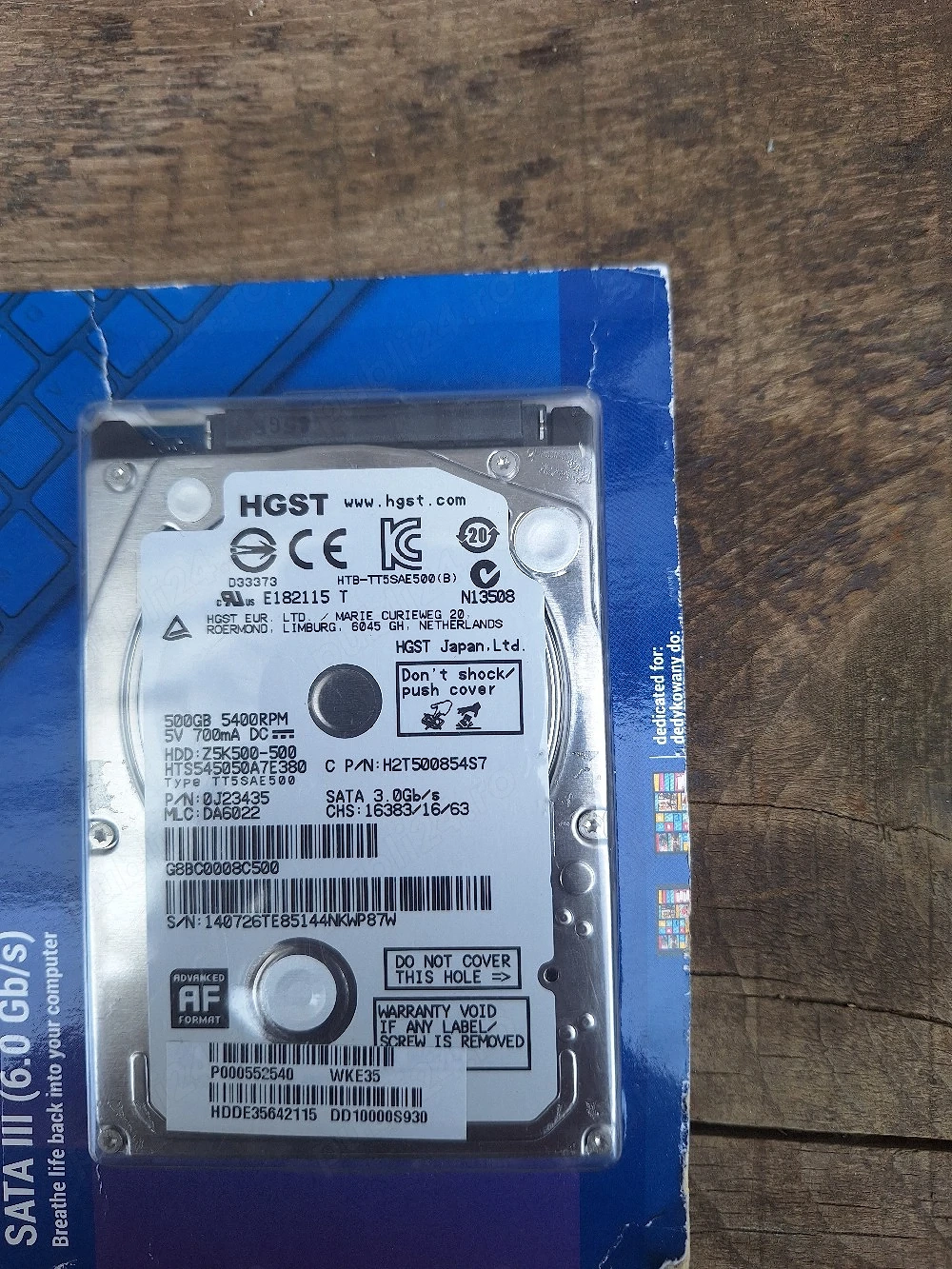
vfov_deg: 73.9
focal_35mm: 23
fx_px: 843
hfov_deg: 58.9
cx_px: 476
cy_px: 634
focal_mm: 5.54
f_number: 1.8
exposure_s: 1/455
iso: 40
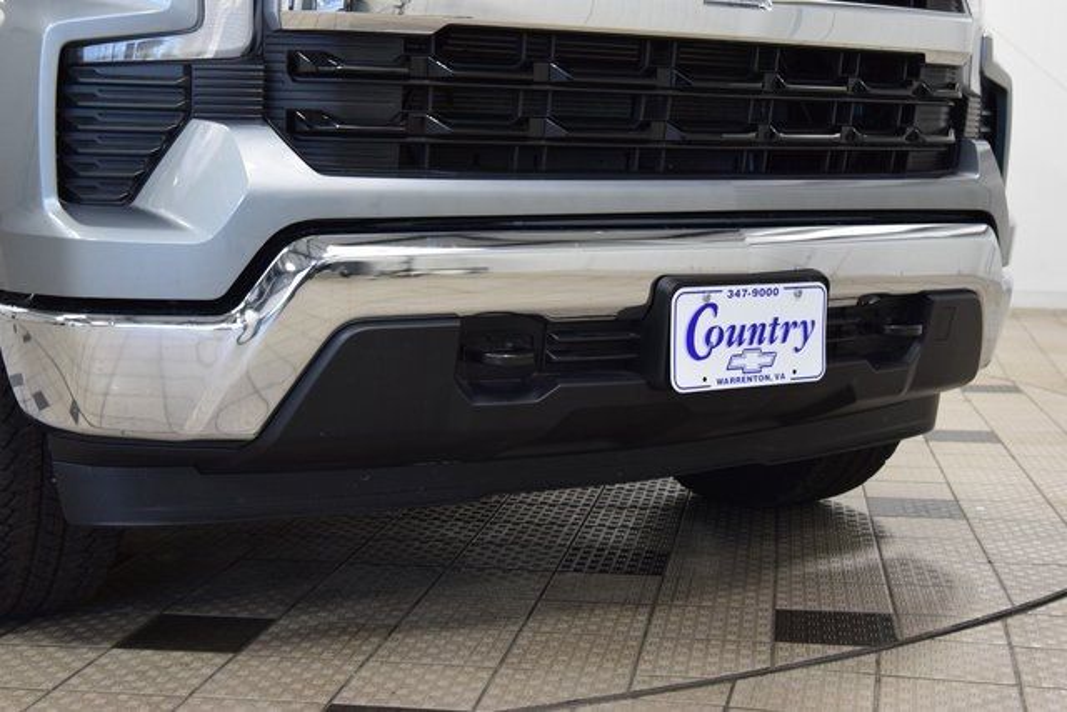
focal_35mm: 54
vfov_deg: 25.1
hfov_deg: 36.9
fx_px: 1601
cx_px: 534
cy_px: 356
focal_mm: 36
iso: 1600
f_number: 5.6
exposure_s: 1/60
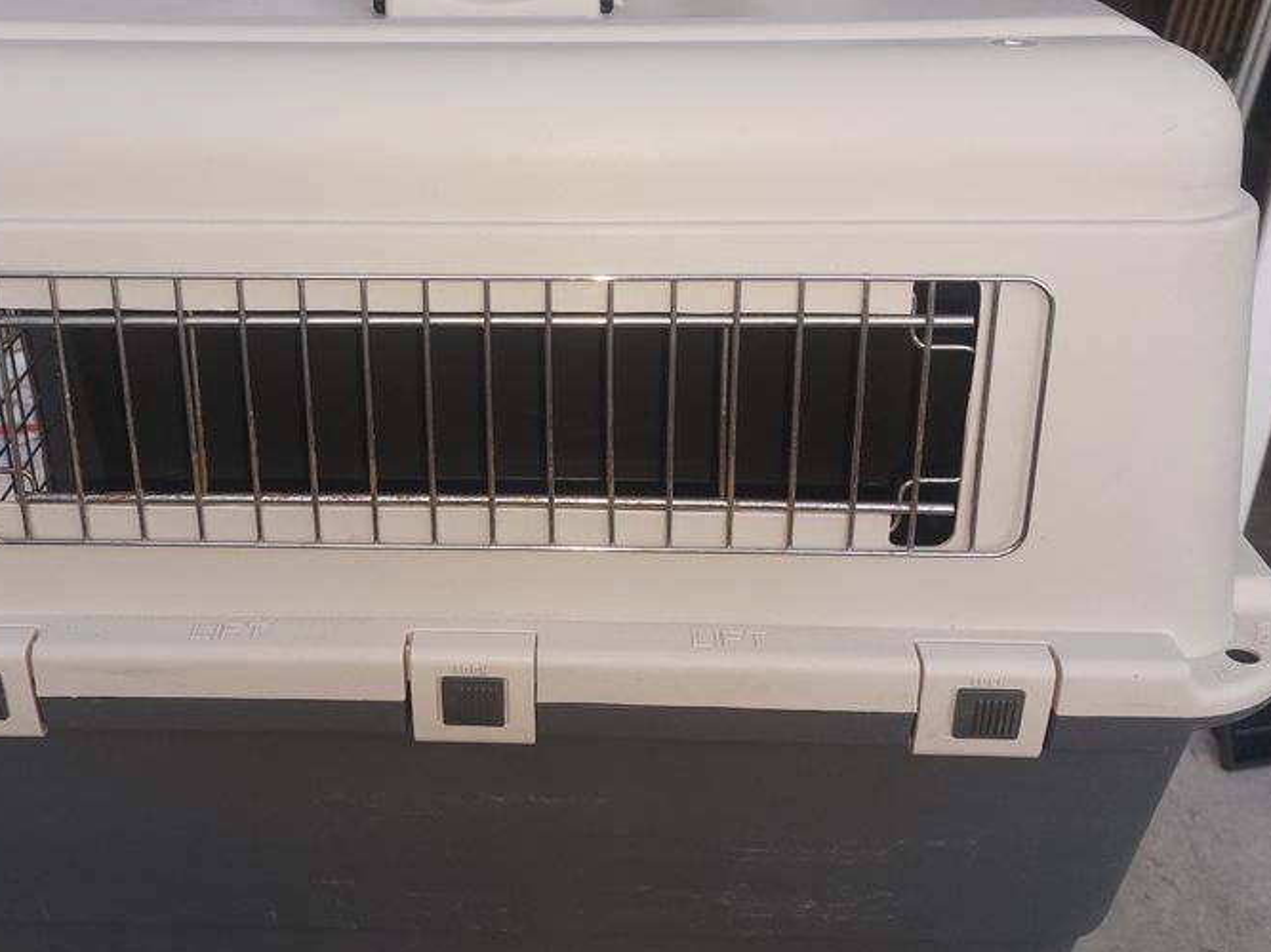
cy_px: 394
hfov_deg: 51.0
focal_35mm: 36
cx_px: 499
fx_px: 1322
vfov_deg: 39.5
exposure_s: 1/100
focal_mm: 5.23
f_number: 1.8
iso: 125
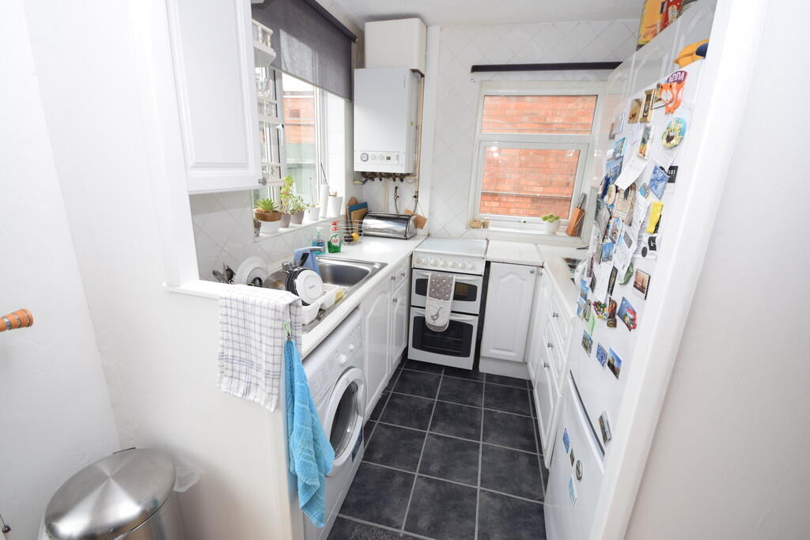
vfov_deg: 77.3
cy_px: 270
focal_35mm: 15
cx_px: 405
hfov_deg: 100.4
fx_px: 338
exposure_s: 1/100
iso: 400
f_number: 5
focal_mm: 10
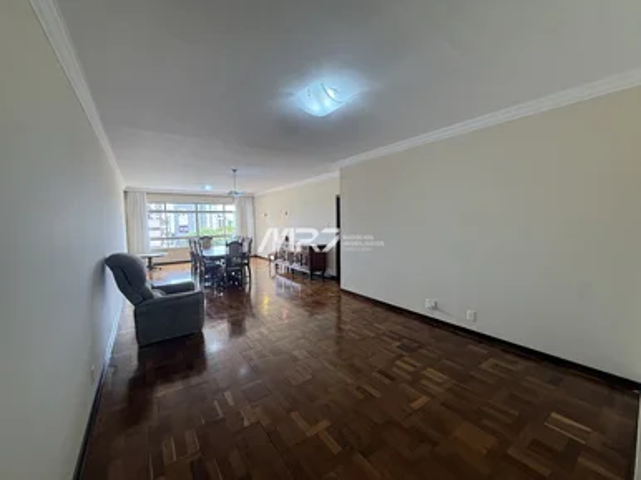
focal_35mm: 14
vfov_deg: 85.6
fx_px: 259
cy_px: 240
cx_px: 320
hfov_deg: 102.1
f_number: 2.2
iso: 100
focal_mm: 2.22
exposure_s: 1/120
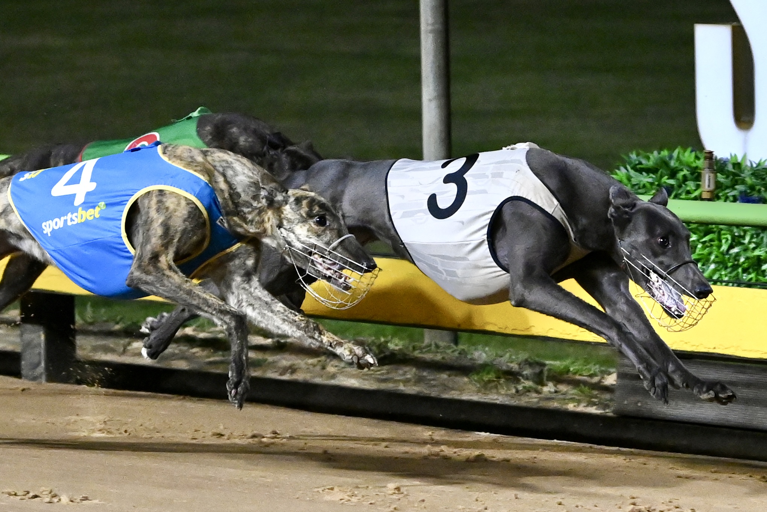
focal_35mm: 102
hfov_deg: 20.0
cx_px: 384
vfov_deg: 13.4
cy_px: 256
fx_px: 2173
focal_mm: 102
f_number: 4.5
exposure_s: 1/3200
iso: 10000
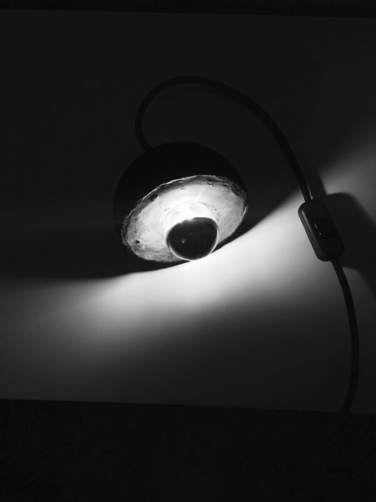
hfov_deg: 48.2
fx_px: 420
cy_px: 251
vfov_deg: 61.7
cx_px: 188
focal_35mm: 29
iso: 25
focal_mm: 4.15
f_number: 2.2
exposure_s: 1/206
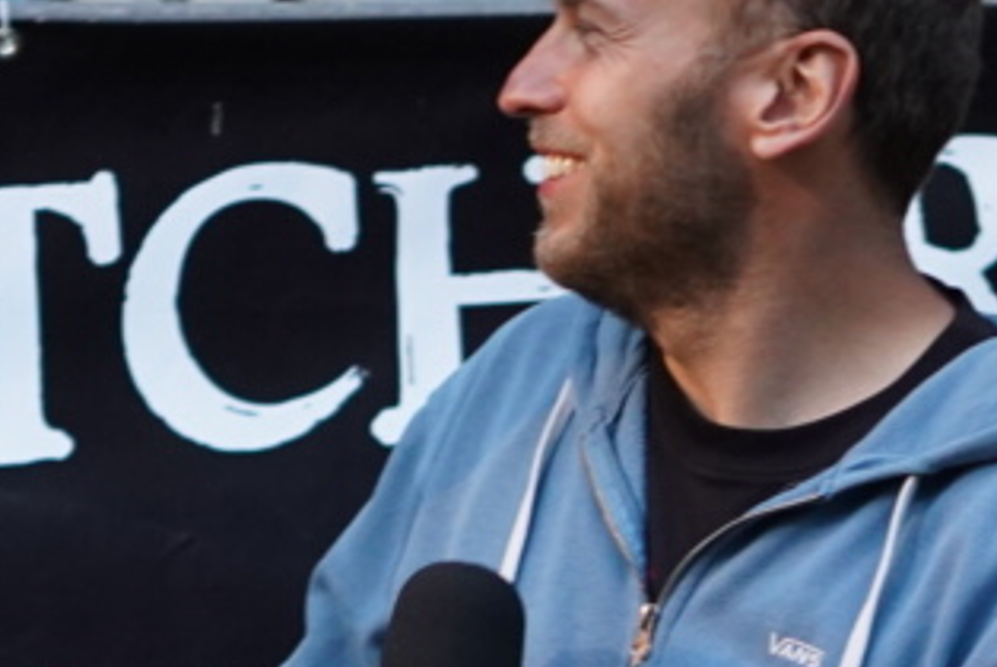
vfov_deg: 7.6
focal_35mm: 180
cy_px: 800
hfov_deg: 11.4
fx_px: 4989
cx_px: 206
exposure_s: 1/100
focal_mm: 35
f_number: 2.8
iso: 2000
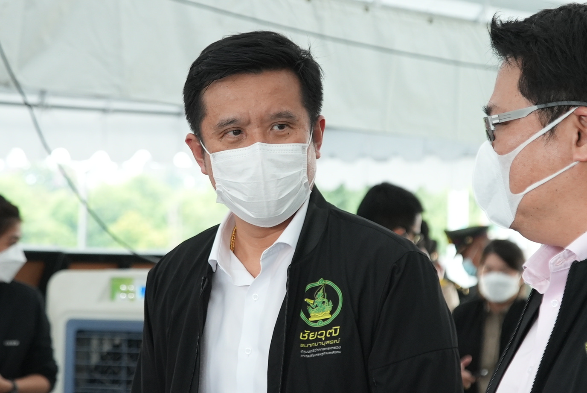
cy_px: 196
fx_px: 1958
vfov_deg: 11.4
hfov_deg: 17.0
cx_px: 294
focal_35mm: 120
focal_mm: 80
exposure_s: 1/160
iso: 3200
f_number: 5.6
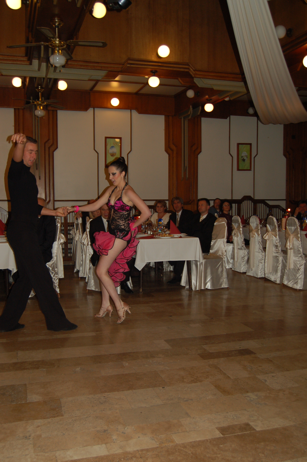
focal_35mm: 34
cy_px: 231
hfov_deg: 38.3
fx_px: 442
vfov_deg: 55.1
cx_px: 154
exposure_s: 1/60
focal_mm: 23
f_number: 3.8
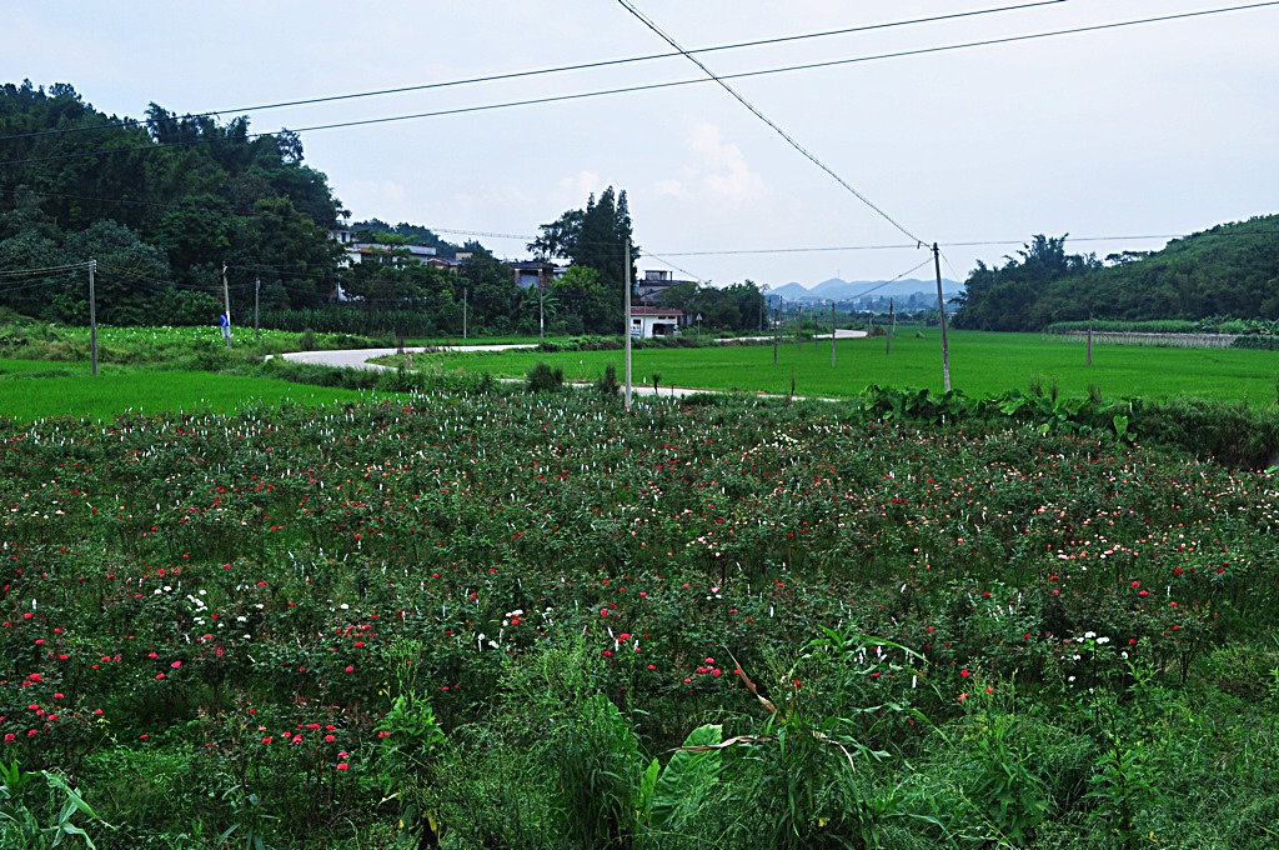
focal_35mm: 39
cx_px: 640
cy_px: 425
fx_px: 1384
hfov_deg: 49.6
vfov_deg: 34.1
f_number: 8
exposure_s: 1/320
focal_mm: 26
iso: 400
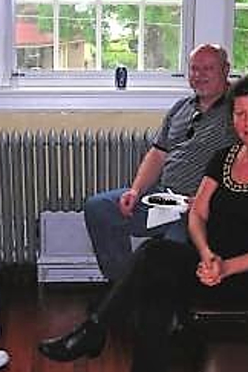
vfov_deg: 27.7
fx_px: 754
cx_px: 122
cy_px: 164
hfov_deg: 18.7
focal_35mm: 73
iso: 52
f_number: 3.2
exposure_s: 1/60.1
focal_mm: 6.3
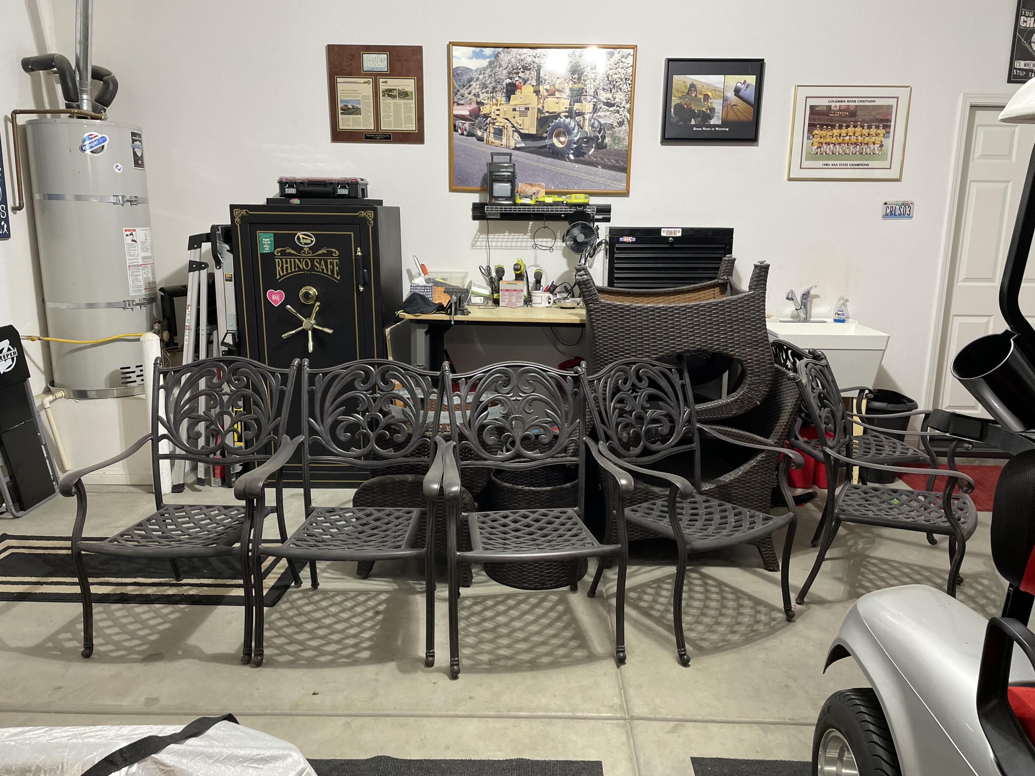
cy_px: 388
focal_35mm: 26
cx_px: 518
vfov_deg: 53.1
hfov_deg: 67.3
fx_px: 777
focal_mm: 4.2
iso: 160
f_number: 1.6
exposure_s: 1/60
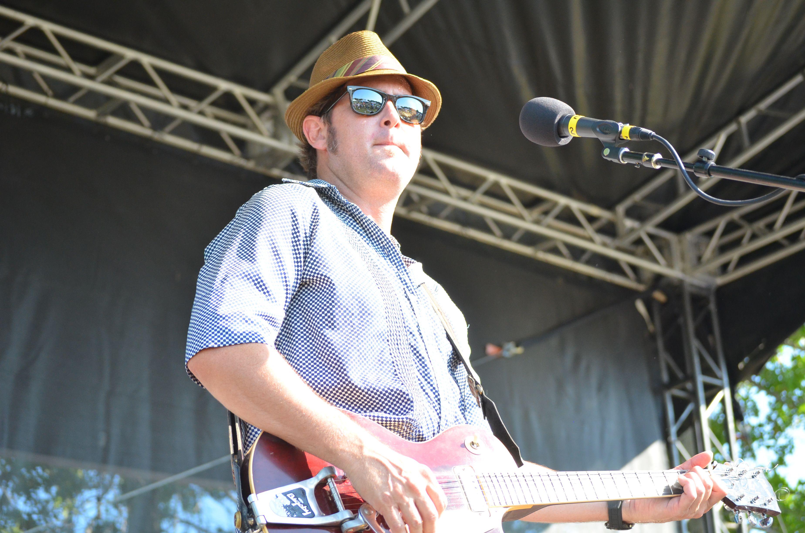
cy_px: 266
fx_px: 1841
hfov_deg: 24.7
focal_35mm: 82
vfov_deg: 16.5
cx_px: 402
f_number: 4
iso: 800
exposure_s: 1/800
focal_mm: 55
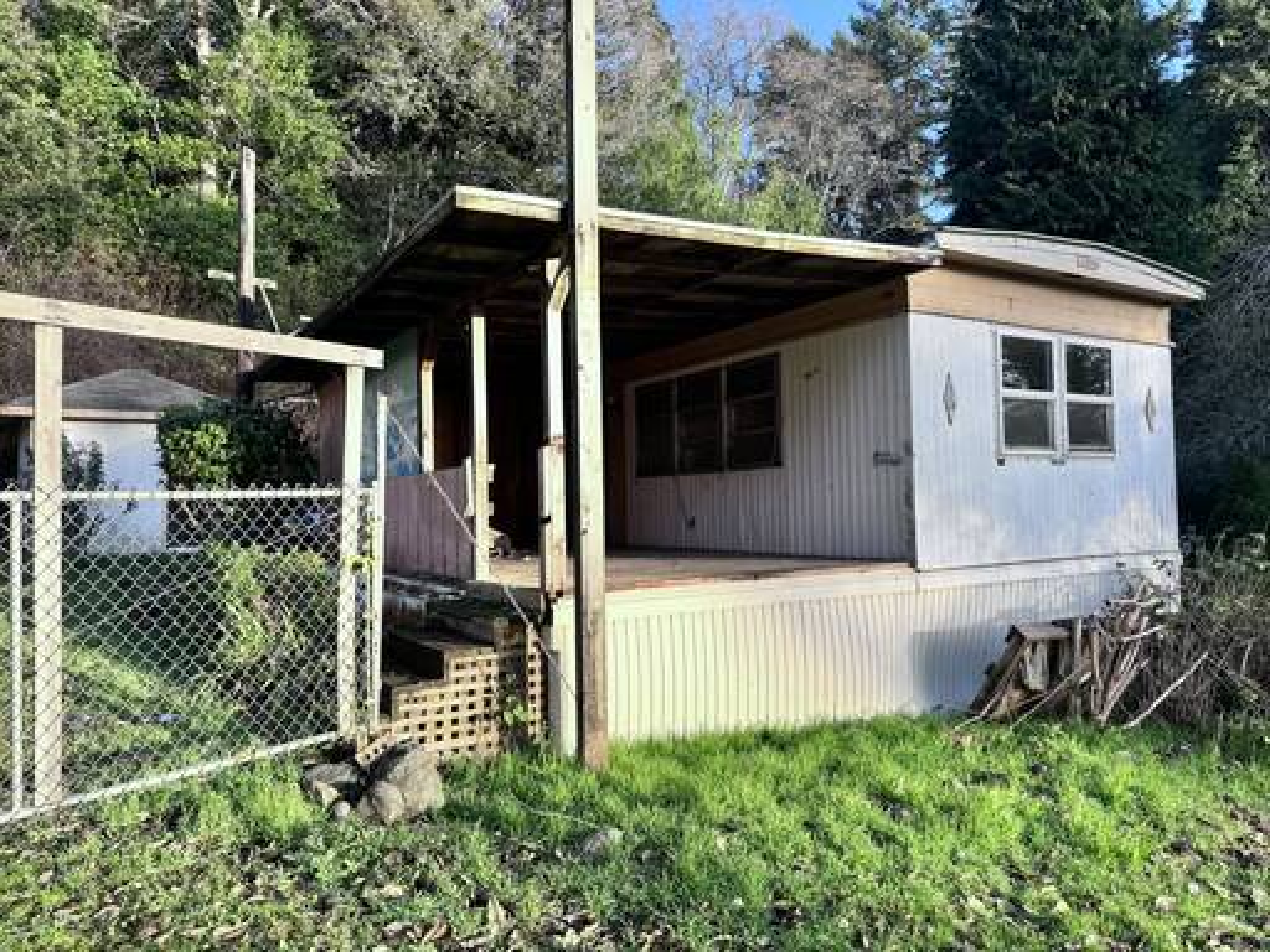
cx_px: 635
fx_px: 881
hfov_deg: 71.6
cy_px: 476
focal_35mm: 24
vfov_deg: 56.8
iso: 80
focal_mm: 6.86
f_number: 1.78
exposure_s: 1/1172
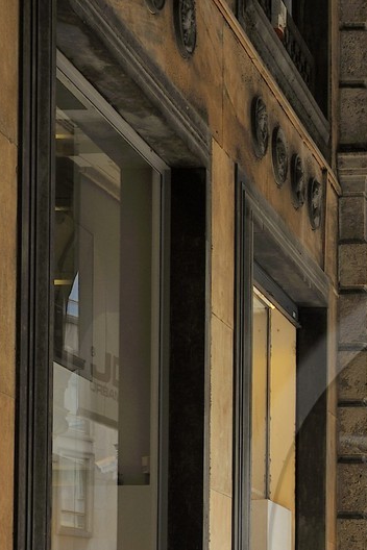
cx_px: 555
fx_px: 1667
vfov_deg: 18.2
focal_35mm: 109
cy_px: 566
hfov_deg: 12.0
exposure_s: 1/160
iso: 200
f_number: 7.1
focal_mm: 36
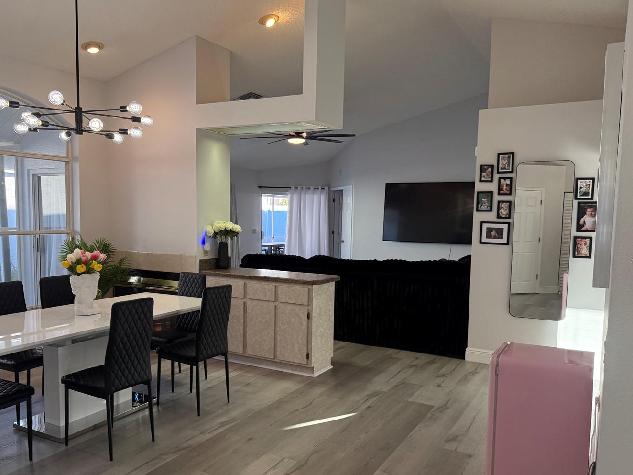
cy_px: 259
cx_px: 293
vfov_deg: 48.2
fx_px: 530
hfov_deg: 61.6
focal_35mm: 29
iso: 200
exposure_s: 1/164
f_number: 1.78
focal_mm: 6.76
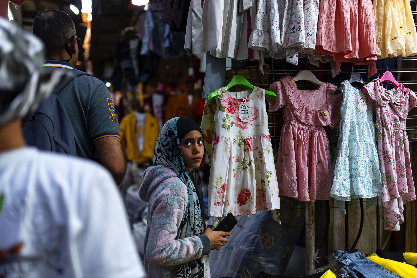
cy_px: 139
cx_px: 208
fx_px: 406
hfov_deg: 54.4
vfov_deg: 37.9
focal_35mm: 35
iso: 320
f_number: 1.4
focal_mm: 35
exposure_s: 1/1000
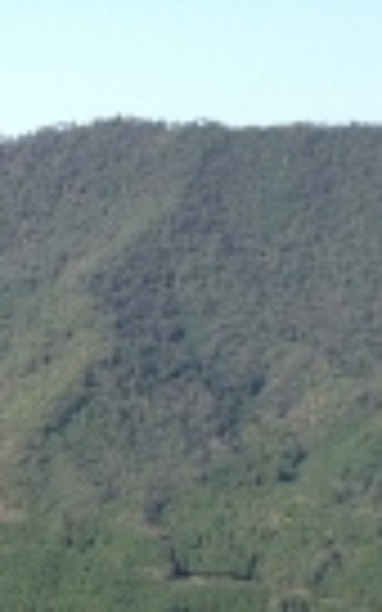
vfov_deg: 14.6
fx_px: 2265
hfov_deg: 8.9
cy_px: 817
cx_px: -485
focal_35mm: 136
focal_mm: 4.28
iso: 50
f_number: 2.4
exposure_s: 1/642
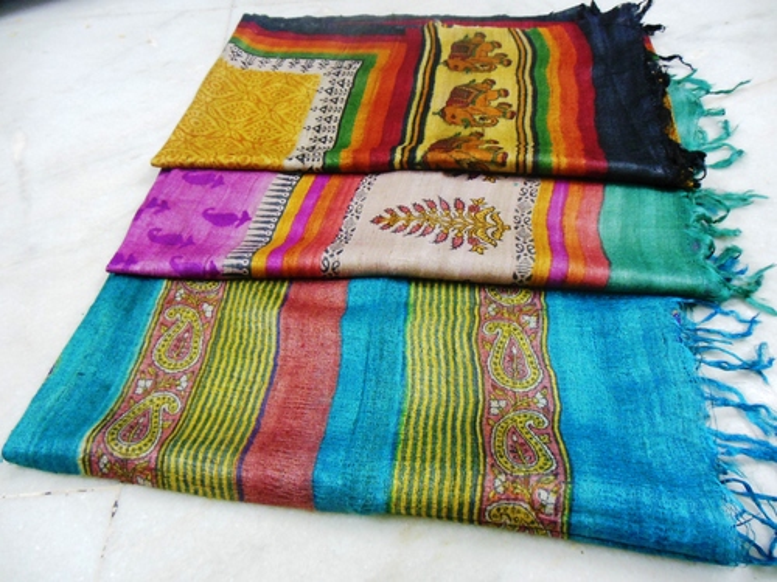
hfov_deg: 69.4
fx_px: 561
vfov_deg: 54.9
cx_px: 388
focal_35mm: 25
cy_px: 291
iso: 640
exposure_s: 1/8
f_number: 3.2
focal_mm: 4.5
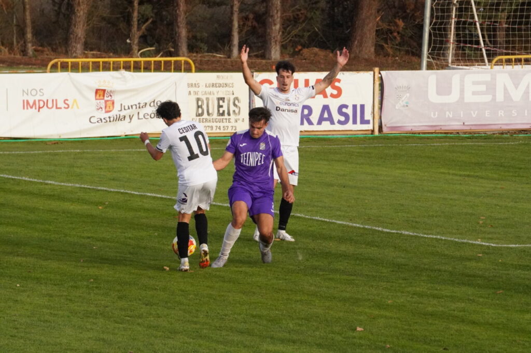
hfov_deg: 6.5
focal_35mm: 315
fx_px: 4642
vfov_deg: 4.4
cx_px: 266
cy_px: 176
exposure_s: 1/2500
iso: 6400
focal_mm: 210
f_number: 11
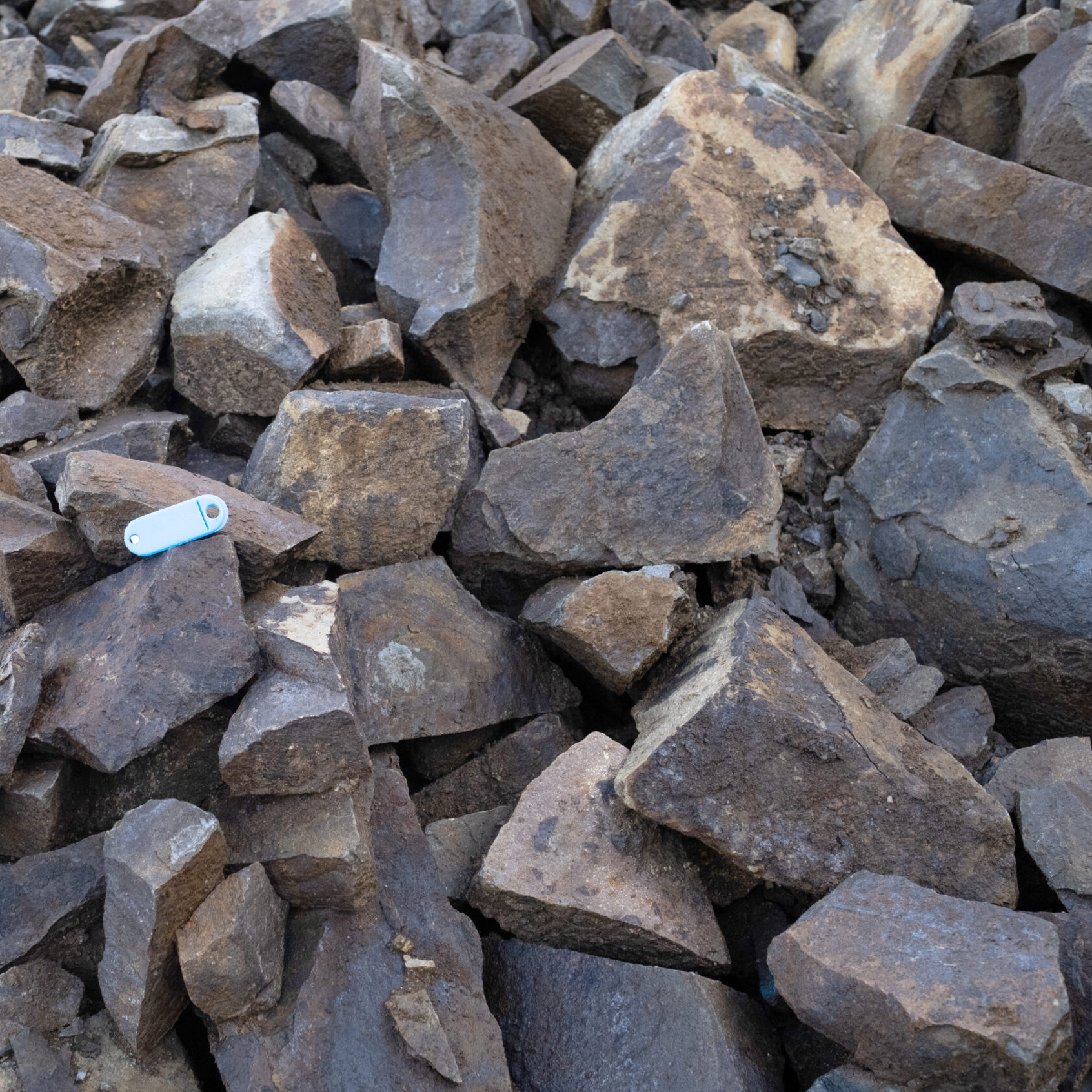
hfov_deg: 36.9
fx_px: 1606
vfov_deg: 37.6
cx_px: 316
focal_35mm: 45
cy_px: 545
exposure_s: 1/250
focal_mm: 23
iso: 800
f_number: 5.6
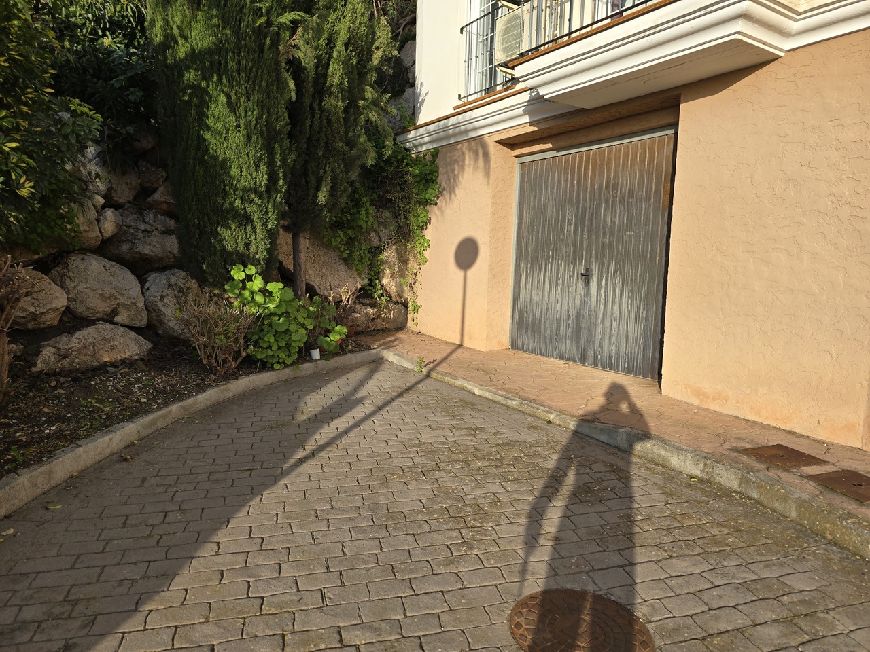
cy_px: 326
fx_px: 578
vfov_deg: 58.9
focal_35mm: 23
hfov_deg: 73.9
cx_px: 435
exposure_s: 1/521
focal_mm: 6.3
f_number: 1.7
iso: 12
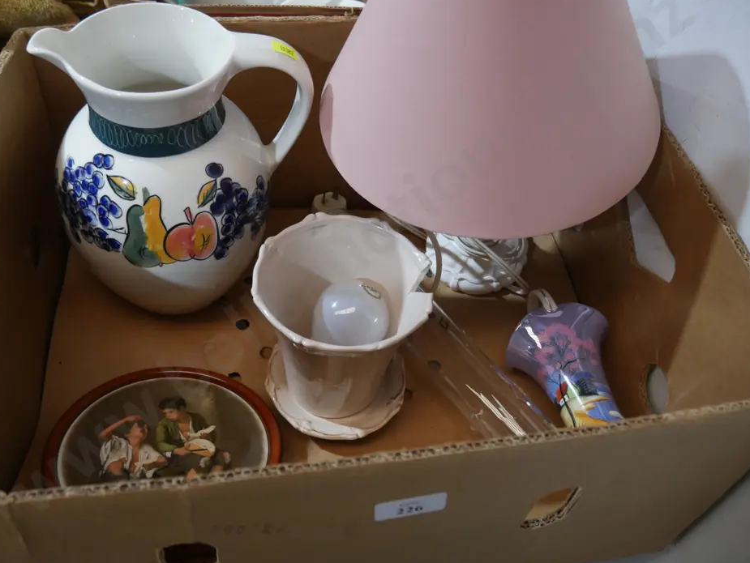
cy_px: 255
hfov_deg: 58.3
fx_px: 672
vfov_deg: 45.4
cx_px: 353
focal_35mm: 31
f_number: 3.5
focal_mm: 14
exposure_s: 1/60
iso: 1000
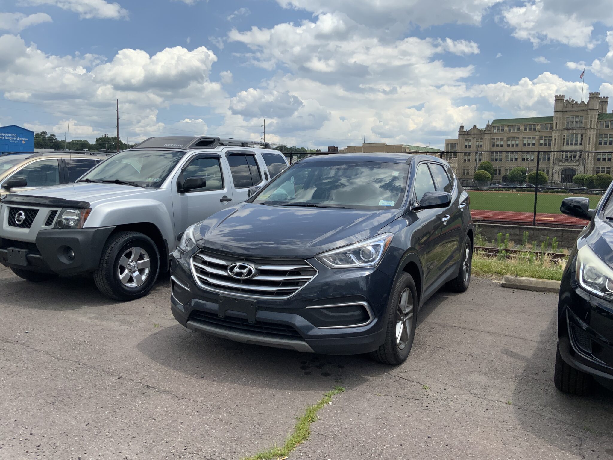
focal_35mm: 29
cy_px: 230
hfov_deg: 61.7
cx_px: 306
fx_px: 514
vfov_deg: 48.2
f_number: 1.8
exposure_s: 1/2227
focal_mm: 3
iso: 16
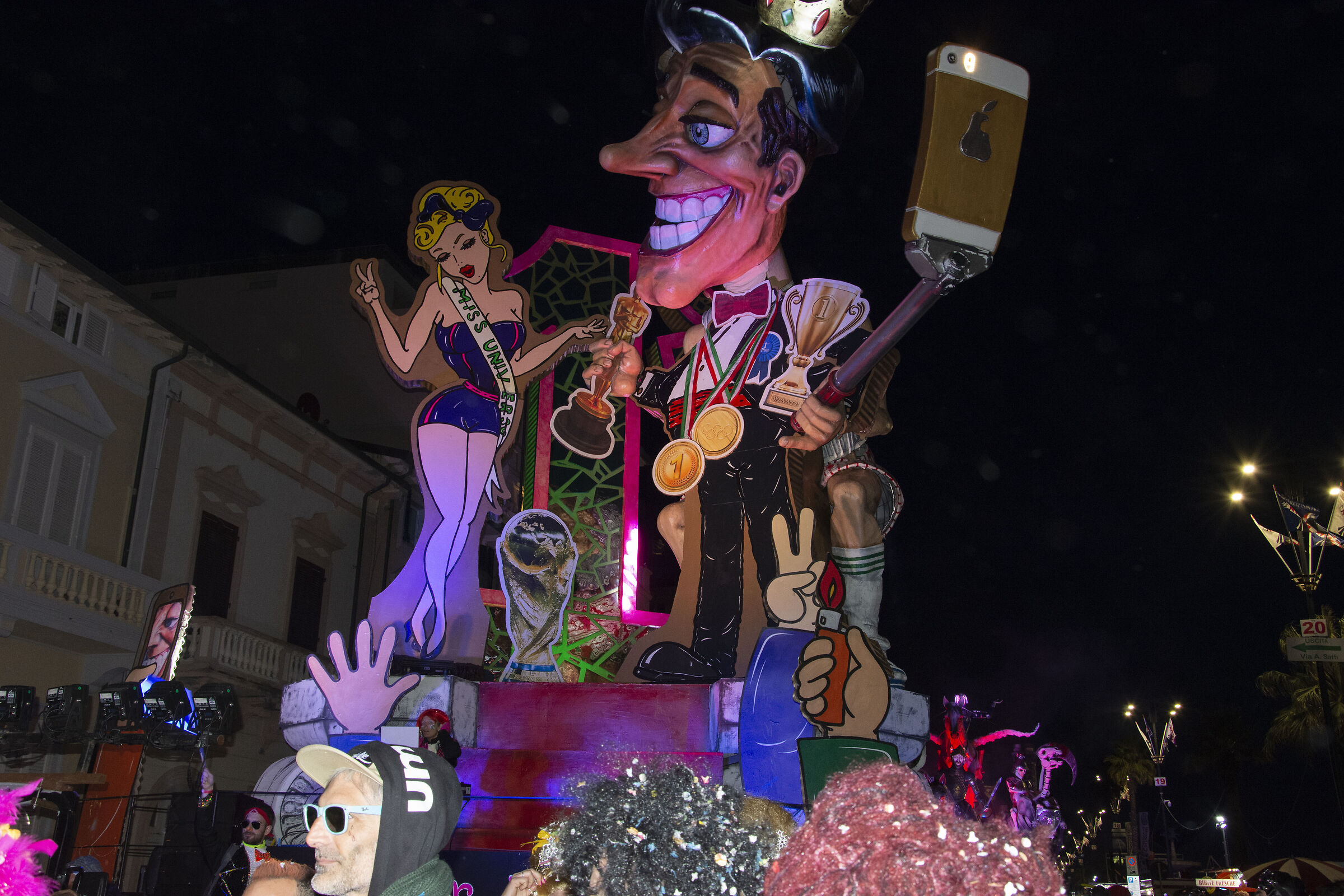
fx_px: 1344
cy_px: 448
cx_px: 672
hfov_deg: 53.1
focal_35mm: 36
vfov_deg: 36.9
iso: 1600
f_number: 8
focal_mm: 24
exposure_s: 1/60
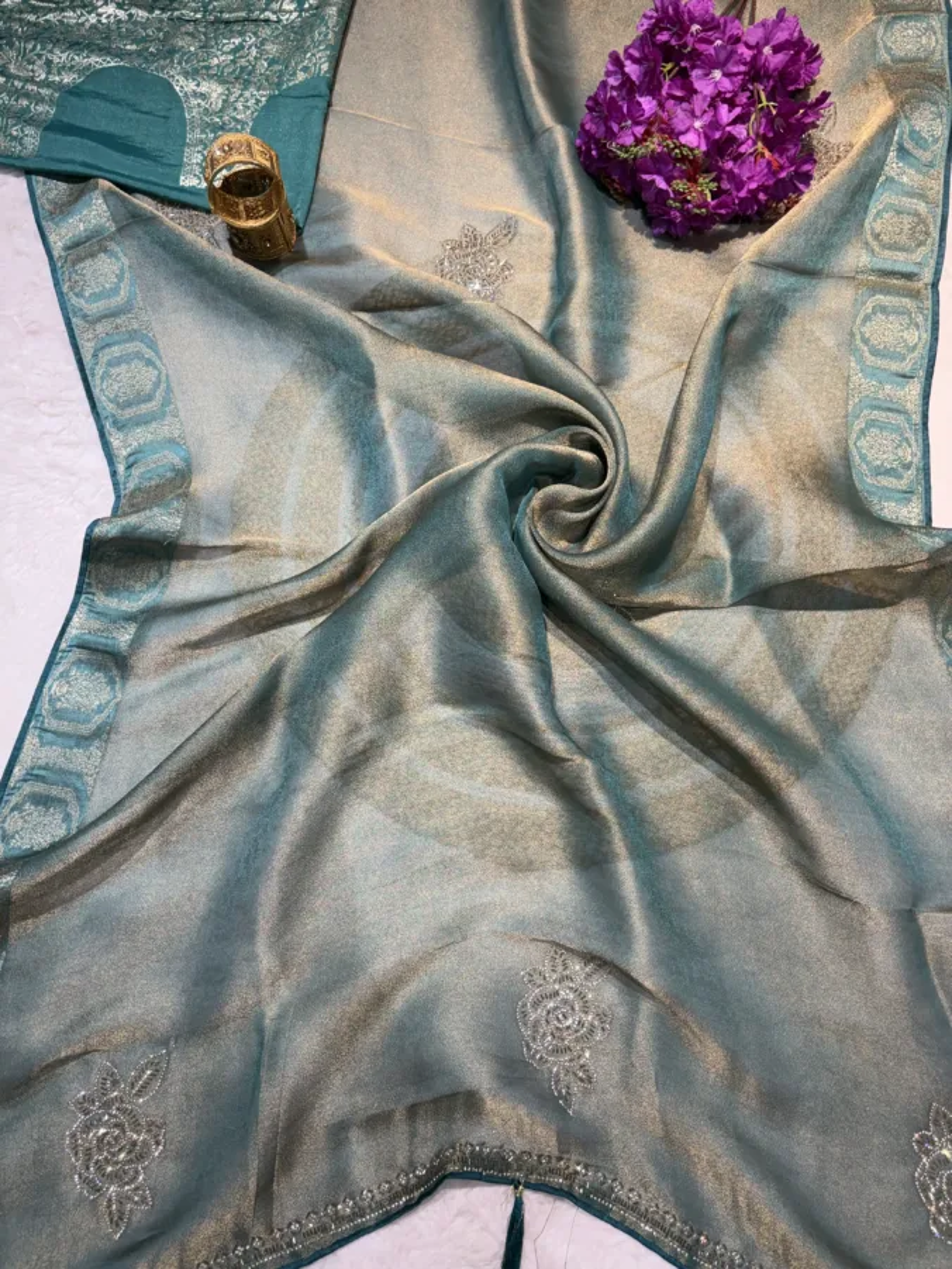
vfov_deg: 67.3
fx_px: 953
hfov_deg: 53.1
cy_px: 634
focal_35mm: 26
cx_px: 476
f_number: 1.6
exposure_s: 1/100
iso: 50
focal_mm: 5.96
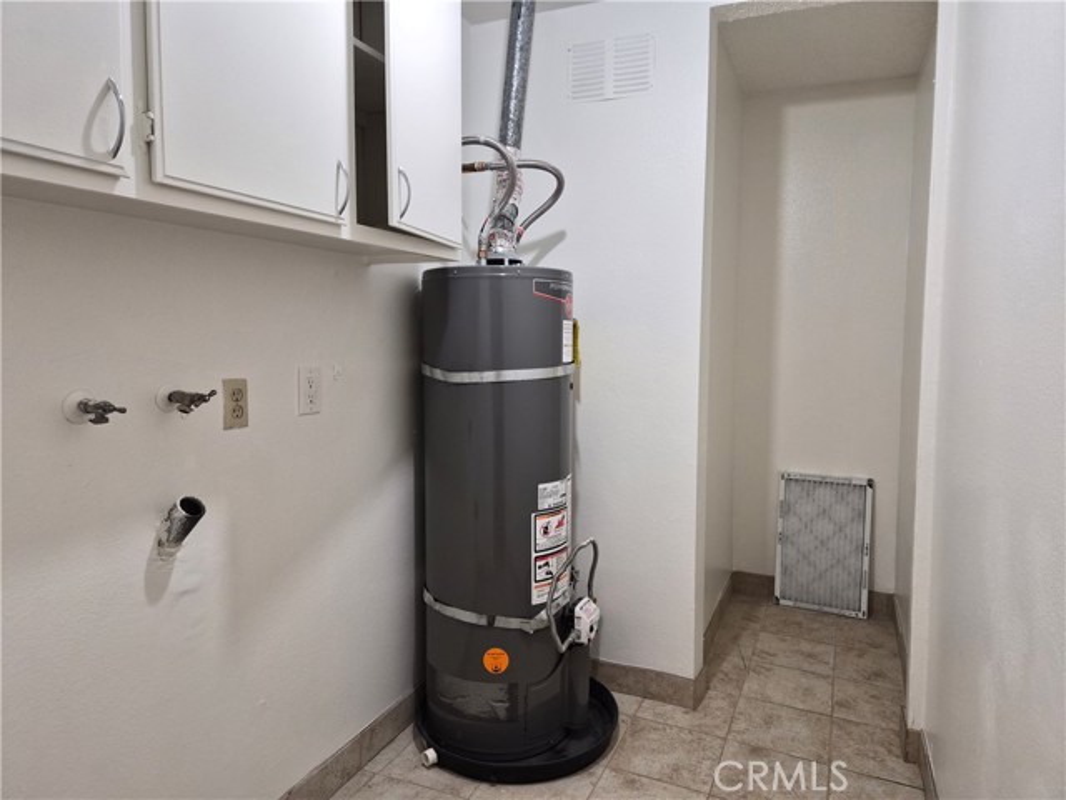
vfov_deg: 58.9
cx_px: 533
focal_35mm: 23
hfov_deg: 73.9
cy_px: 400
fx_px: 708
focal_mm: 5.4
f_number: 1.8
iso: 200
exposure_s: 1/120
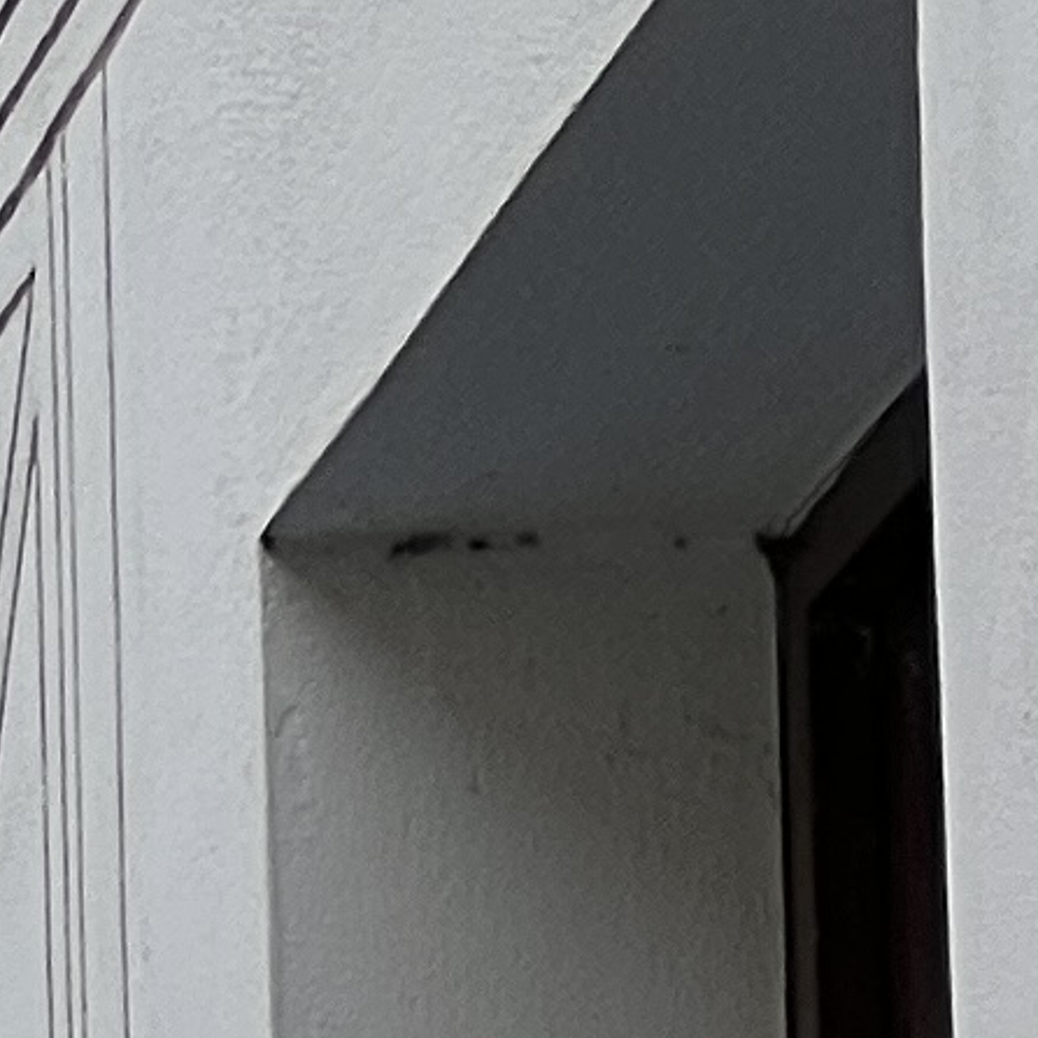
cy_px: 2432
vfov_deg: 2.8
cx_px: -3095
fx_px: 20864
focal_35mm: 615
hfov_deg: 2.8
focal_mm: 9
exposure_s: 1/1004
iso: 32
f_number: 2.8
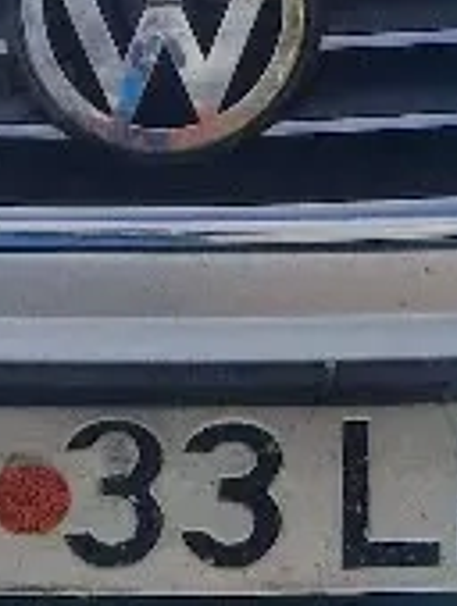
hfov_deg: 8.3
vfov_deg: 10.1
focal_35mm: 180
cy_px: -608
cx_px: 129
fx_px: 3161
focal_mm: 5.4
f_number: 1.8
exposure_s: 1/5000
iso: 50
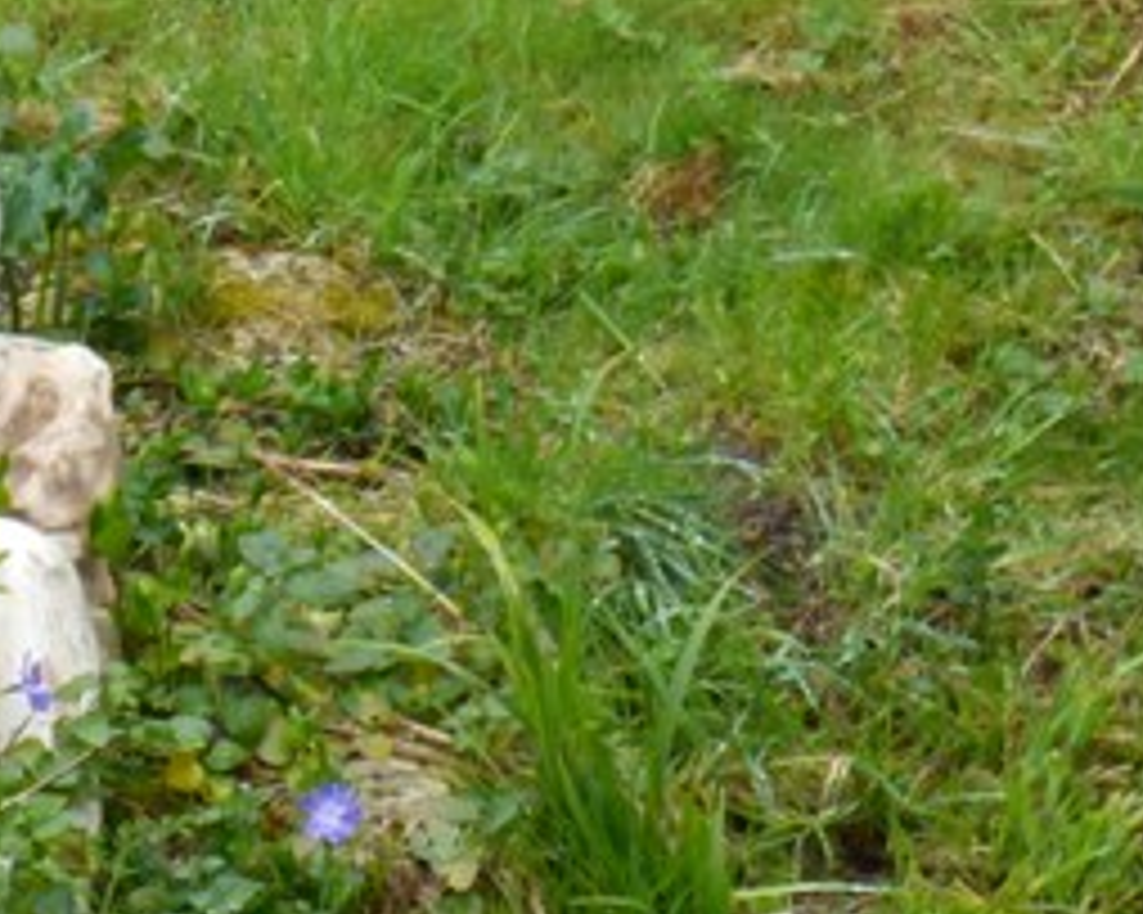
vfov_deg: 4.2
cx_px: -418
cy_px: 873
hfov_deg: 5.2
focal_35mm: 370
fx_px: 12512
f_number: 3.4
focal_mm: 15.8
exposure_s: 1/80
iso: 100
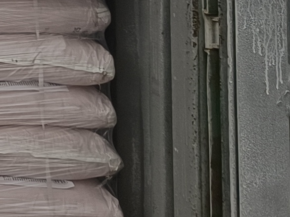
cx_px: -467
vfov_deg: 8.6
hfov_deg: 10.4
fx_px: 1315
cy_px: -310
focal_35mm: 157
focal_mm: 5.59
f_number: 1.88
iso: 100
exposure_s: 1/201
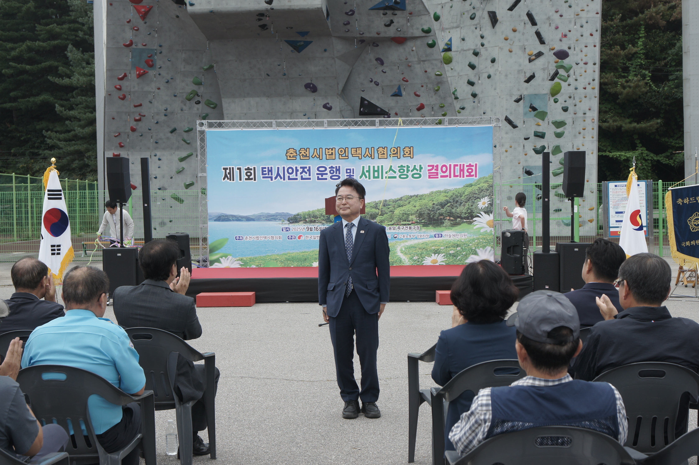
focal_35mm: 52
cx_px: 350
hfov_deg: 37.9
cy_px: 232
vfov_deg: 25.7
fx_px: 1019
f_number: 5.6
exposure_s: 1/320
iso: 200
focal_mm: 35
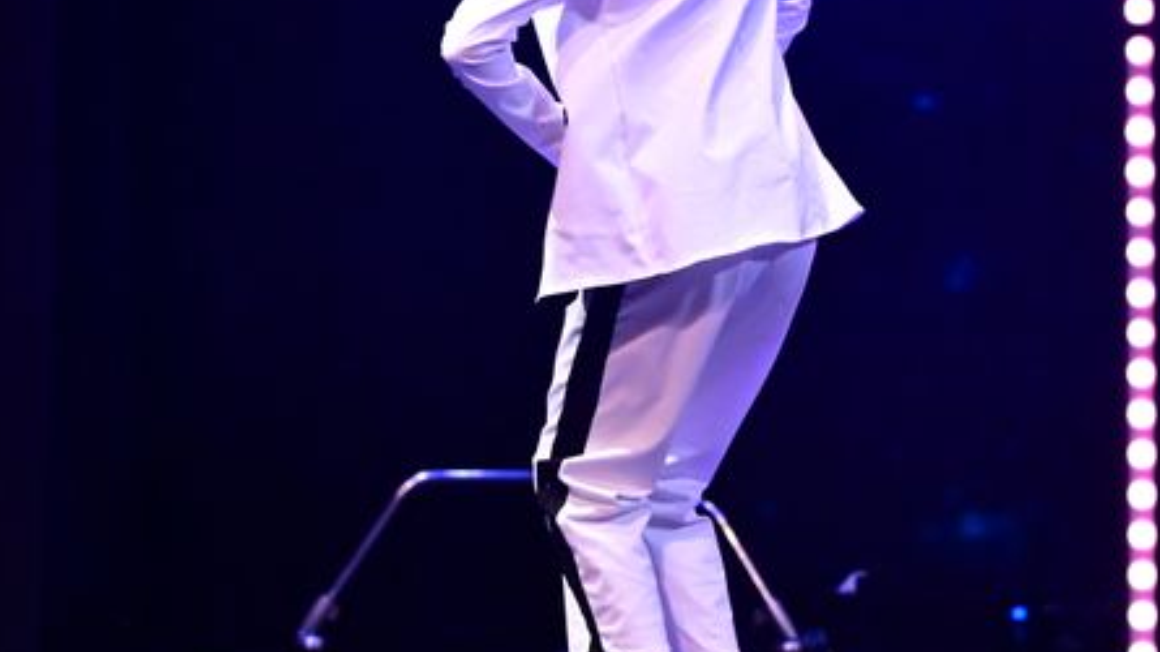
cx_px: 902
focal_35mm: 265
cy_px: 265
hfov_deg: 8.1
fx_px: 8149
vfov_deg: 4.6
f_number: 4
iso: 6400
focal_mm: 110
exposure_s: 1/800
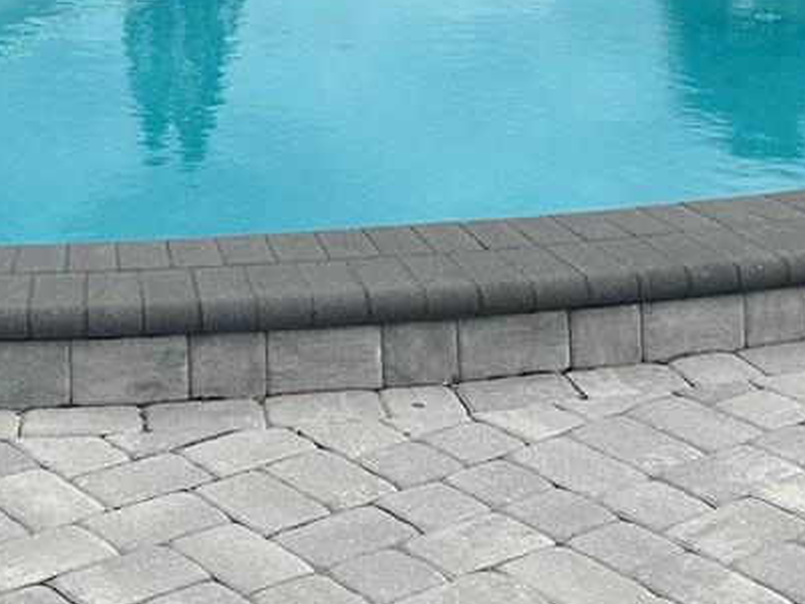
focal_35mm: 96
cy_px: -314
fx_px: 2232
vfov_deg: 14.3
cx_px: 217
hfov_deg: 20.3
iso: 80
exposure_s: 1/6623
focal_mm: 6.86
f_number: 1.78
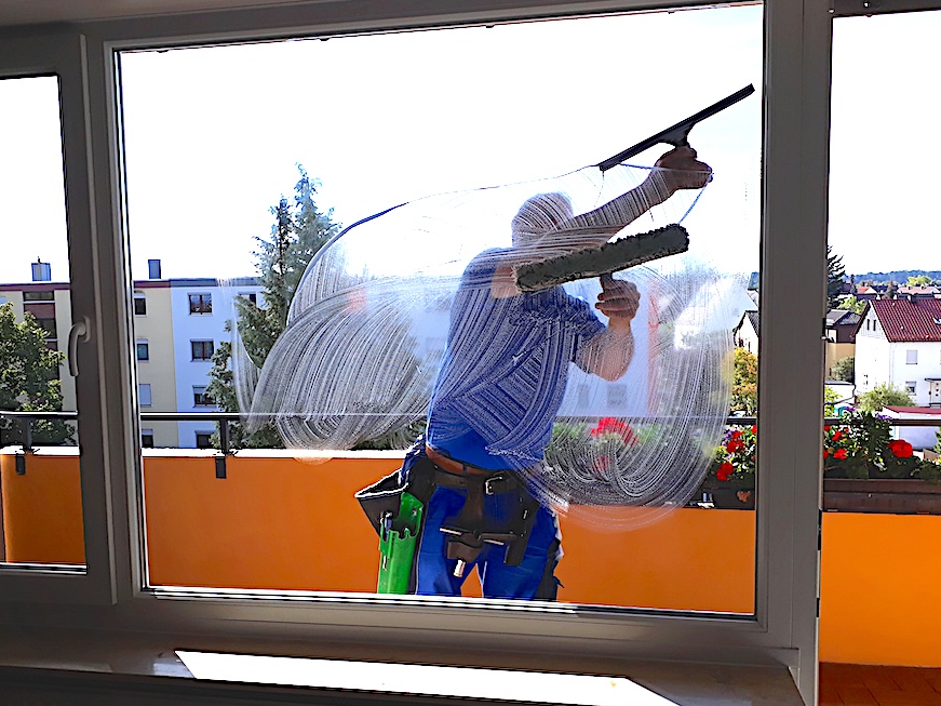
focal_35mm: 31
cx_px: 452
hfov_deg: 58.3
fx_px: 843
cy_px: 379
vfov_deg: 45.4
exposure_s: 1/728
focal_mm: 3.6
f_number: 1.9
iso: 40
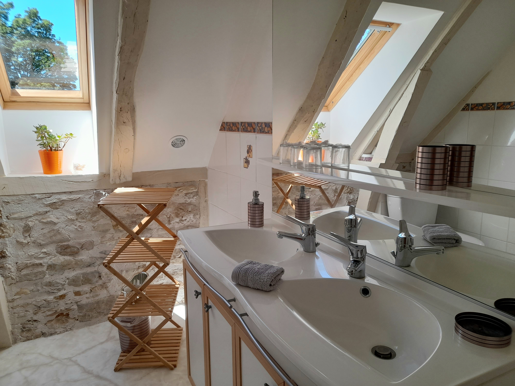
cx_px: 258
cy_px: 193
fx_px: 372
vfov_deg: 54.9
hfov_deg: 69.4
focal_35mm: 25
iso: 32
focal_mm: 4.6
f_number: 2
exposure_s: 1/100
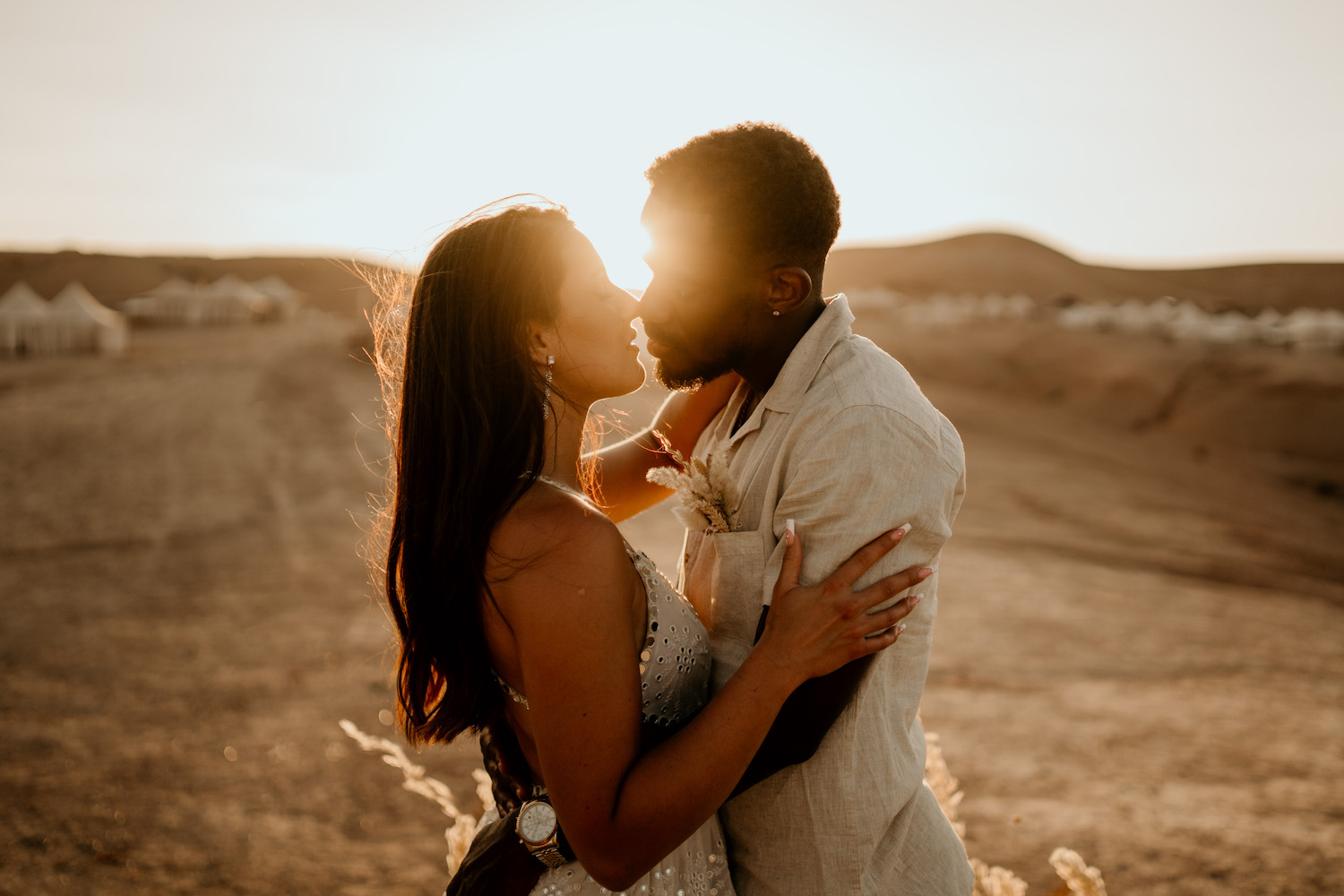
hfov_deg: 54.4
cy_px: 448
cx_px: 672
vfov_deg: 37.9
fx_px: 1307
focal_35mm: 35
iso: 50
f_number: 1.4
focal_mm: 35
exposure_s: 1/2000
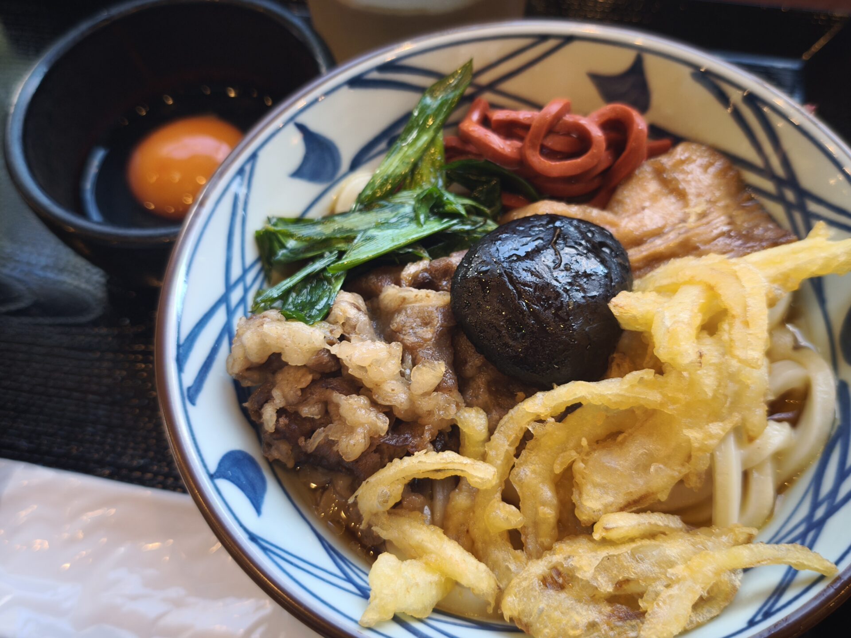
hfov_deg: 55.4
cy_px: 319
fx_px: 811
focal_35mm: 33
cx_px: 426
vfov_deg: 42.9
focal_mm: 6.57
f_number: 1.6
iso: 125
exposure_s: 1/120
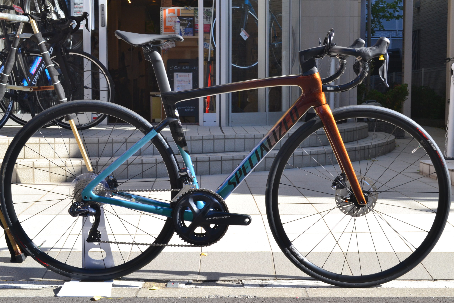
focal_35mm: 54
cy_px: 152
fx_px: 681
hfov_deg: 36.9
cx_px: 227
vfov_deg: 25.1
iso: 400
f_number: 10
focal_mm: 36
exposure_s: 1/200
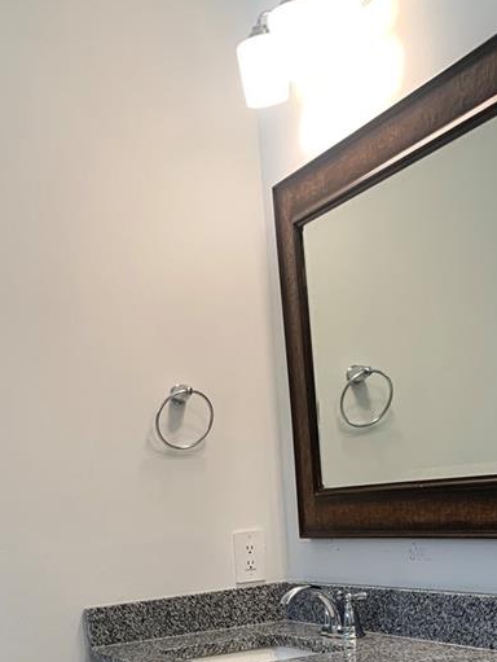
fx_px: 1166
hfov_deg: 23.7
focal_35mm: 61
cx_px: 104
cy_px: 750
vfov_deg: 28.4
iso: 40
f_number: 1.8
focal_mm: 4.25
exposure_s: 1/120
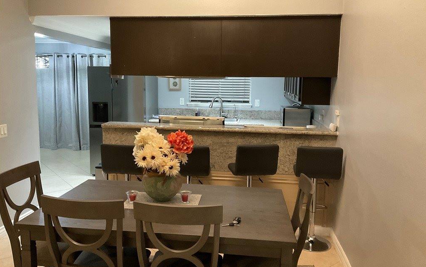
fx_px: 360
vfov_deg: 40.6
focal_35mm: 31
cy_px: 127
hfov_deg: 61.2
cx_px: 212
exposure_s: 1/40
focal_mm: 3
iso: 320
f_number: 1.8
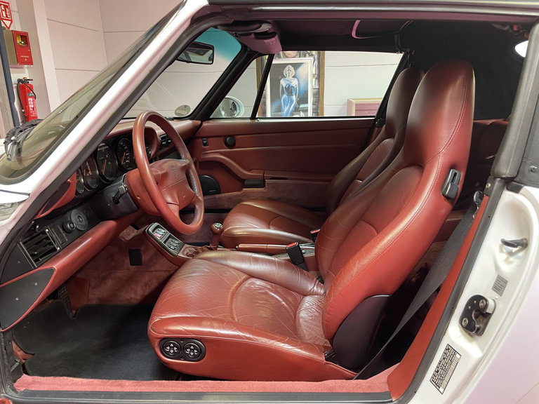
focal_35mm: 26
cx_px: 270
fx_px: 405
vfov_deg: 53.1
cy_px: 202
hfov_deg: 67.3
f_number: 1.6
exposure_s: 1/50
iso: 250
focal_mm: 4.2
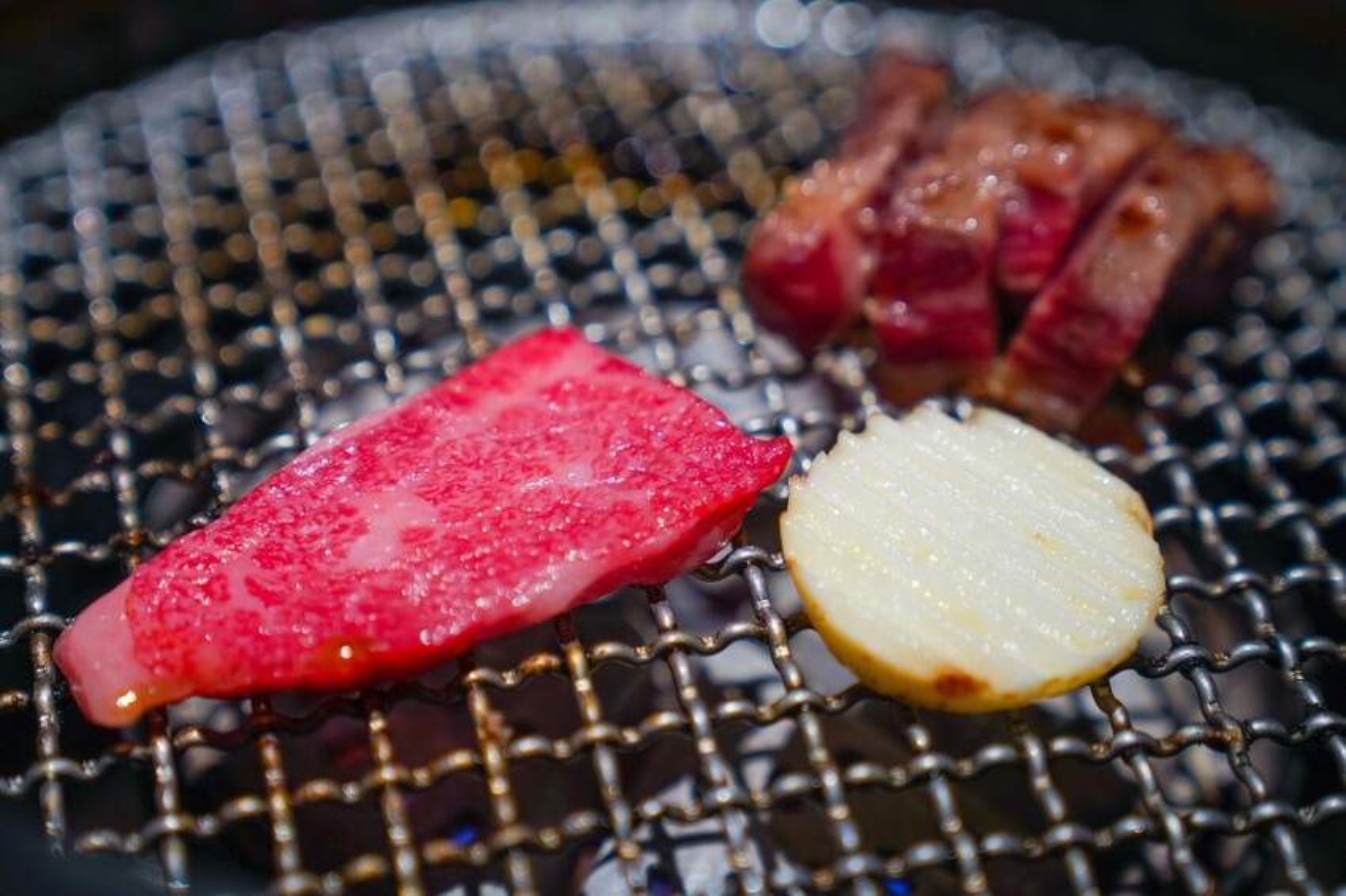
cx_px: 673
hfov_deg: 28.9
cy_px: 448
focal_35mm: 70
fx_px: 2616
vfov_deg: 19.4
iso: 500
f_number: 2.8
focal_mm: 70
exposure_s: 1/80
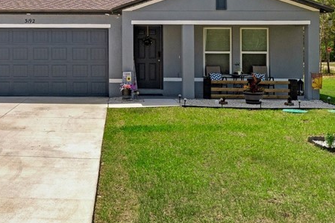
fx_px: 439
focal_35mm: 47
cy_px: 24
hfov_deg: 40.9
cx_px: 96
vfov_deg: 27.5
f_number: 8
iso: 320
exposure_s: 1/250
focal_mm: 13
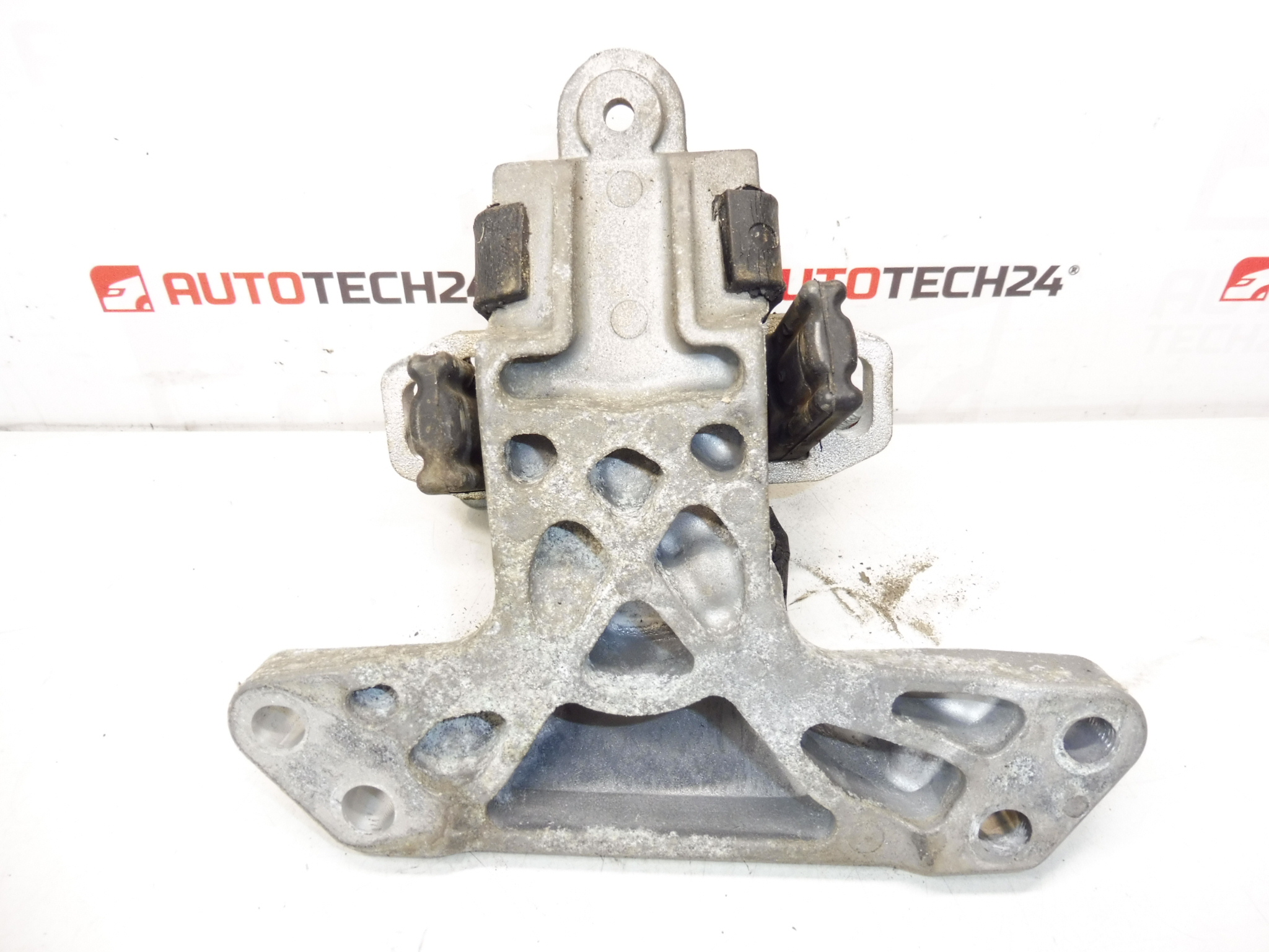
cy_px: 476
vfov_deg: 56.8
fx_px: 880
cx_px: 634
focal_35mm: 24
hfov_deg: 71.6
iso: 200
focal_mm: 4.3
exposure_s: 1/60
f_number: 3.5
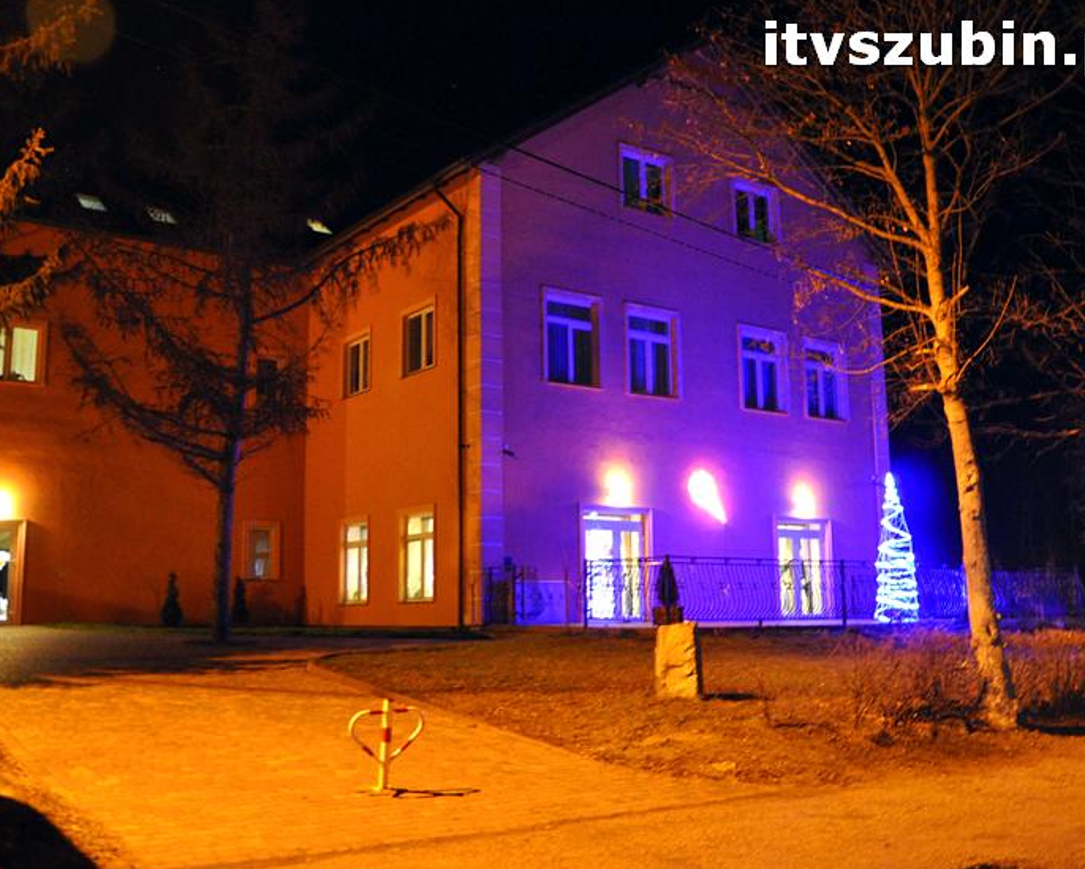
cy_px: 436
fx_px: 1175
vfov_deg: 40.6
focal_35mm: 37
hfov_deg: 49.5
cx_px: 498
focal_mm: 21
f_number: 3.8
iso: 2000
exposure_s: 1/1.3
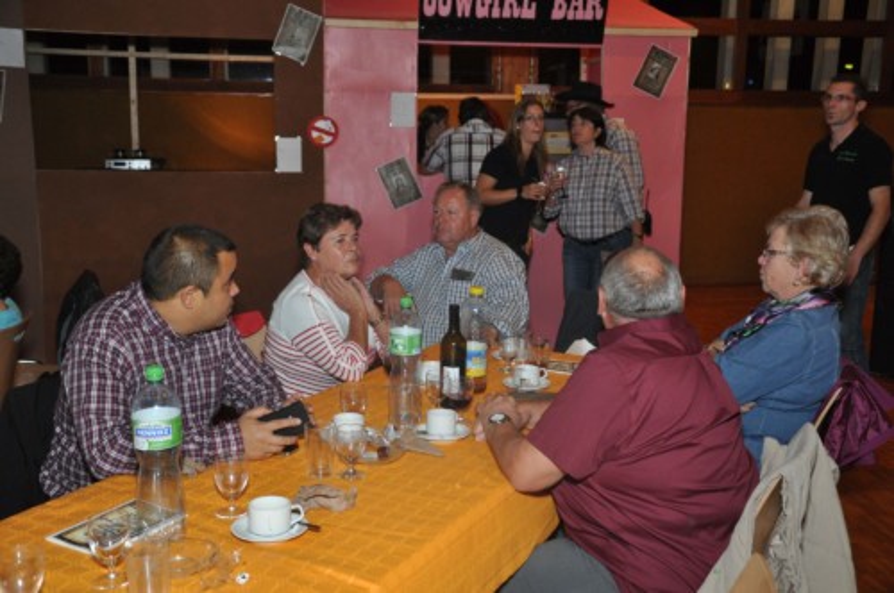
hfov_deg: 49.6
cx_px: 447
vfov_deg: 34.1
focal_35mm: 39
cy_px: 296
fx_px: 967
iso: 800
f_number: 4
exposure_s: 1/60
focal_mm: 26
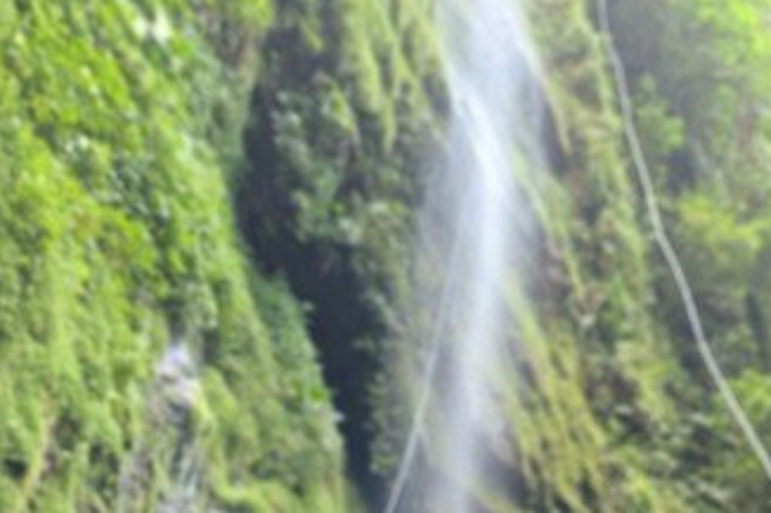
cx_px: 553
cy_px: 674
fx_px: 1006
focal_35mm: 47
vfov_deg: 24.7
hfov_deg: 41.0
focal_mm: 5.54
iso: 320
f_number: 1.8
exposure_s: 1/120
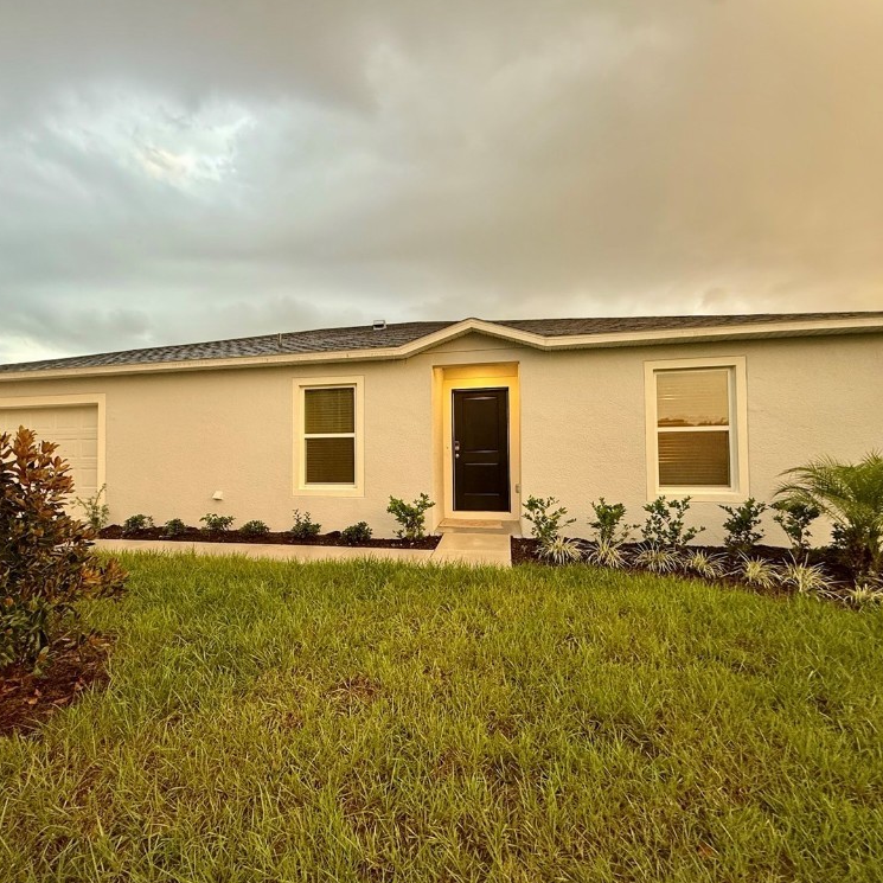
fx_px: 491
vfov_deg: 84.0
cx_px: 390
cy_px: 443
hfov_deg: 83.6
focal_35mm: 17
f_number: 2.2
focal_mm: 2.22
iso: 160
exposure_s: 1/99
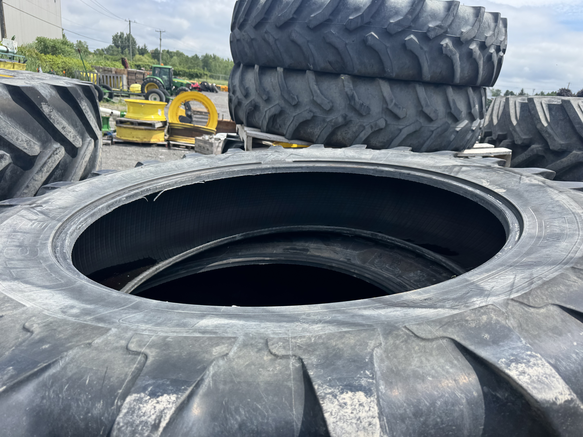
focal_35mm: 24
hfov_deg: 71.6
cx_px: 292
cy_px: 218
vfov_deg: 56.8
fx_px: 404
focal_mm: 6.76
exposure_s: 1/2710
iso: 80
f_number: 1.78
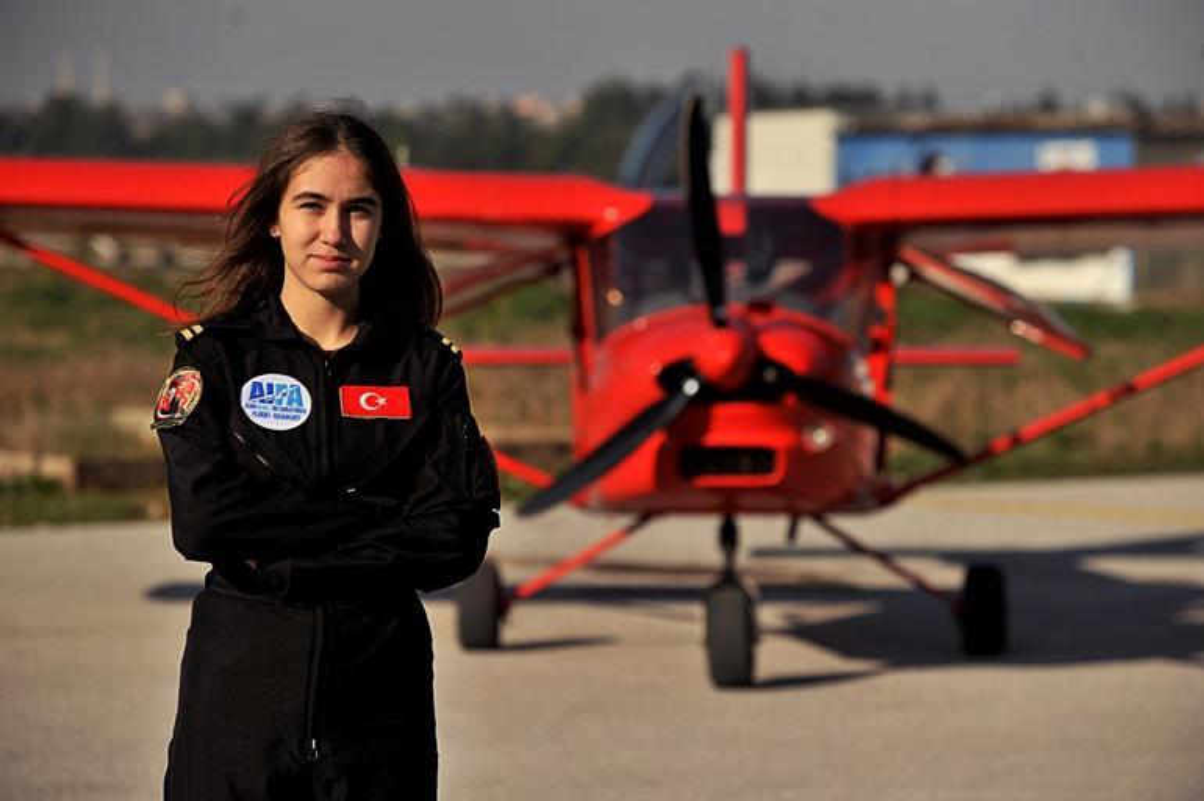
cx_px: 602
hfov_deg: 25.4
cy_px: 400
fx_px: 2673
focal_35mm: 80
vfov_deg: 17.0
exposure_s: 1/5000
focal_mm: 80
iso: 320
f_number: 5
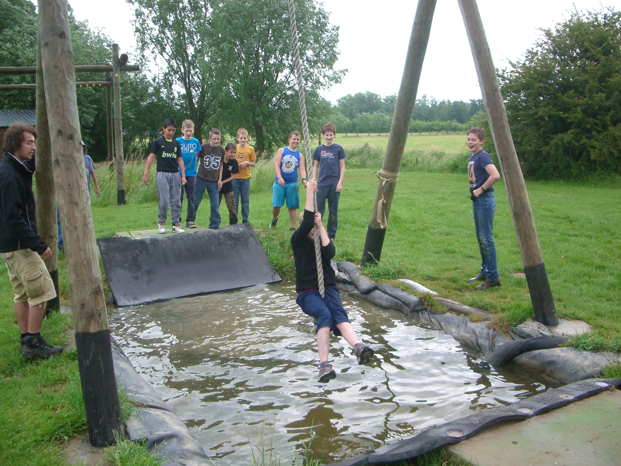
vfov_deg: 40.7
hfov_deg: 52.6
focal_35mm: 35
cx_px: 310
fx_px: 628
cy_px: 233
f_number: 2.6
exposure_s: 1/320
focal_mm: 5.8
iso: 80
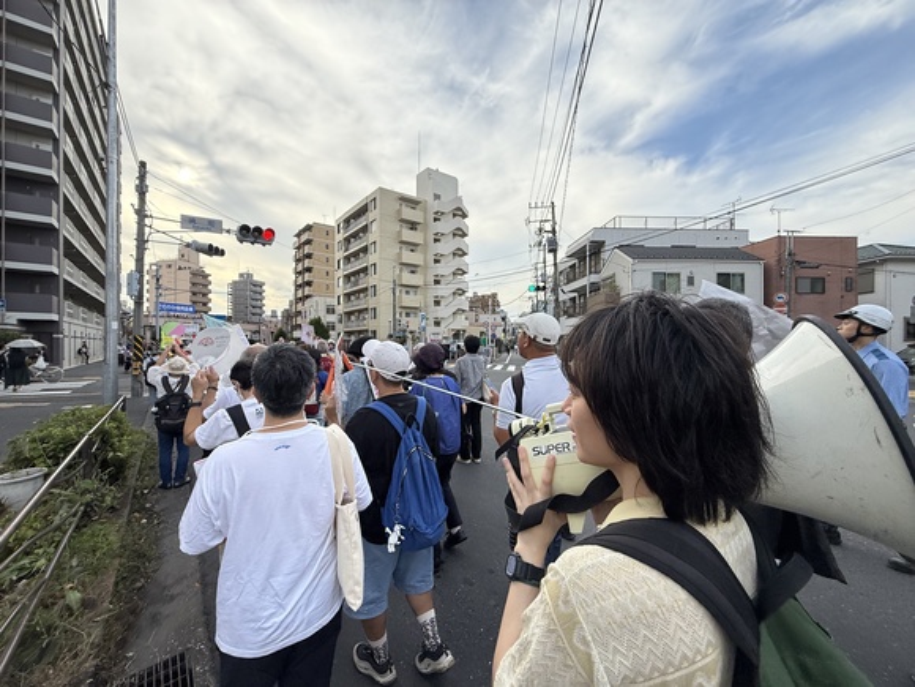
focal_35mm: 14
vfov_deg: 85.7
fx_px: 370
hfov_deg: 102.1
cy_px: 344
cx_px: 458
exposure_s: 1/928
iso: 64
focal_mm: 2.22
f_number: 2.2
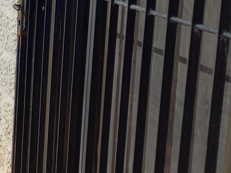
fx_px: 587
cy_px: 24
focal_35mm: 88
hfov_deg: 18.5
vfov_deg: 16.6
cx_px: -156
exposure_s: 1/926
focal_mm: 4.6
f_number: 2
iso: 25
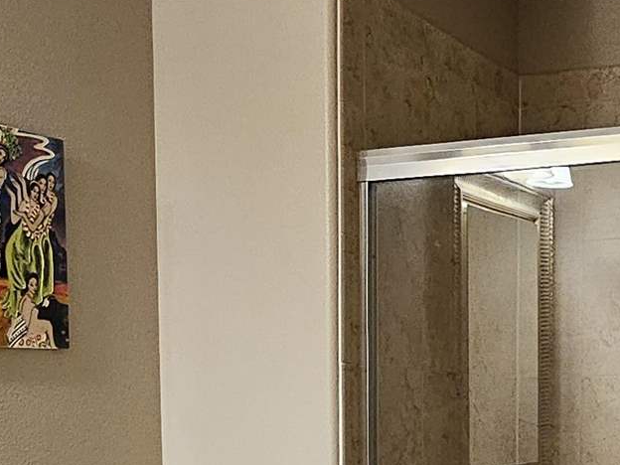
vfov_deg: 21.5
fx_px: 1146
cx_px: 495
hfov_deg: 29.6
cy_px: 542
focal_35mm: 64
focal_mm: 2.2
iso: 320
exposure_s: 1/77.4
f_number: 2.2
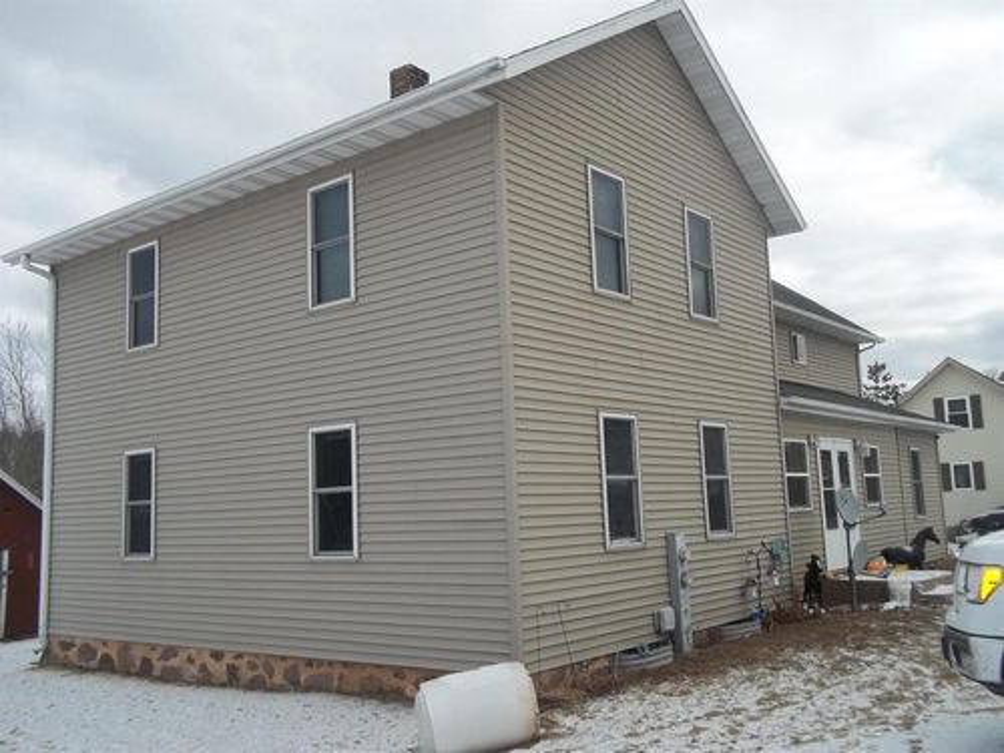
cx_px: 502
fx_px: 928
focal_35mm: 32
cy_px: 376
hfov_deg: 56.8
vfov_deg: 44.2
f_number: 8.8
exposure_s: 1/125
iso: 80
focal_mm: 5.7
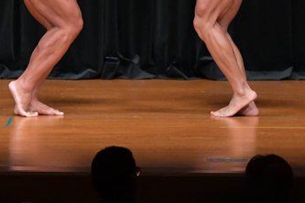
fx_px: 4335
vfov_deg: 2.7
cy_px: -2
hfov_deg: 4.0
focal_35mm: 512
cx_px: 51
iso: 5000
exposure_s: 1/400
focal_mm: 150
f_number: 5.6
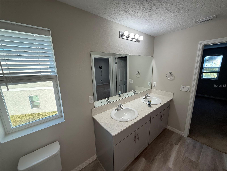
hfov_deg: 102.1
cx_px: 114
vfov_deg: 85.7
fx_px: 92
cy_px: 86
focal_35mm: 14
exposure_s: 1/120
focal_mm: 2.22
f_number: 2.2
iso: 125
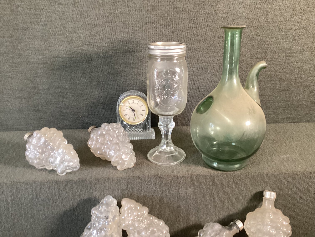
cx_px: 158
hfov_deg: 58.3
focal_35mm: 31
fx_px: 282
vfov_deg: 45.4
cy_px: 118
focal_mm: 3.3
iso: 250
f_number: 2.4
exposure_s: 1/60
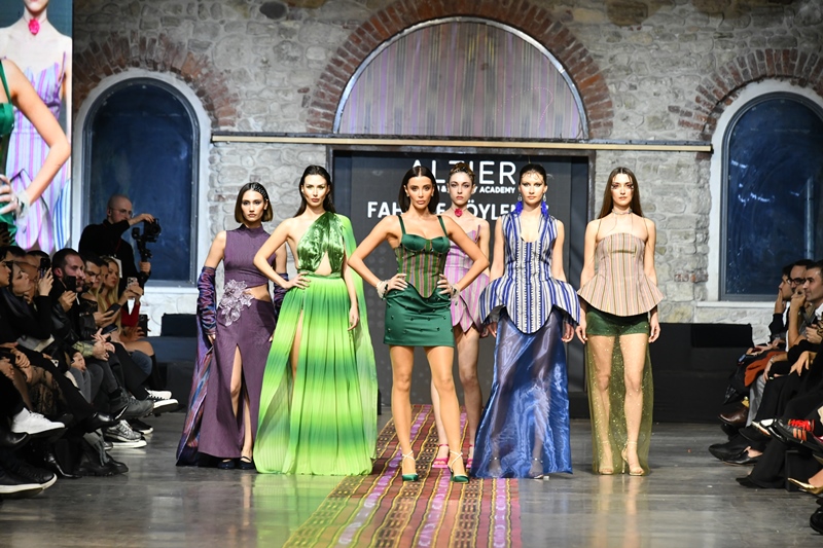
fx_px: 4571
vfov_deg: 6.9
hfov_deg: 10.3
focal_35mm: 200
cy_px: 274
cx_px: 412
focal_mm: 200
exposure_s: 1/200
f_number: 7.1
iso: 2500
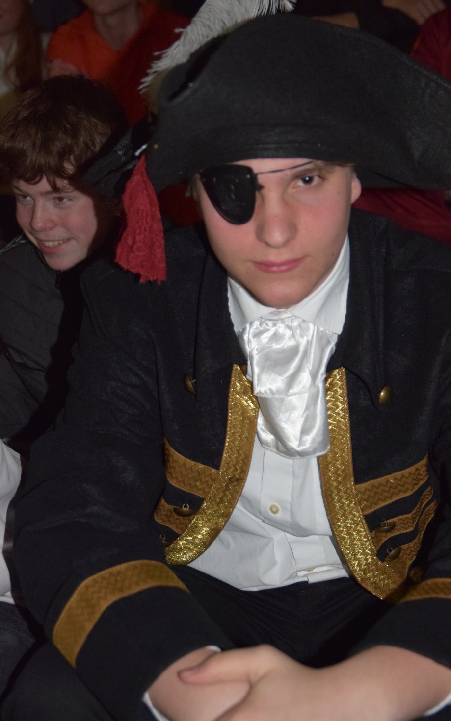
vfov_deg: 38.2
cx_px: 238
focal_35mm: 53
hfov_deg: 24.4
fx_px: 1043
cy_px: 363
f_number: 3.3
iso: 1600
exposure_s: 1/60
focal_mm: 34
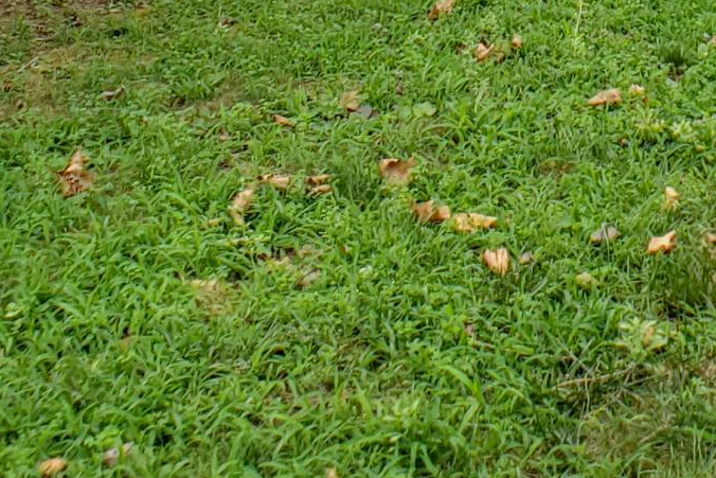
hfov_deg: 16.7
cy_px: -422
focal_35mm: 120
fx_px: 2387
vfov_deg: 10.6
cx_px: 704
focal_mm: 4.3
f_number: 2.4
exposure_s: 1/194
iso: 50
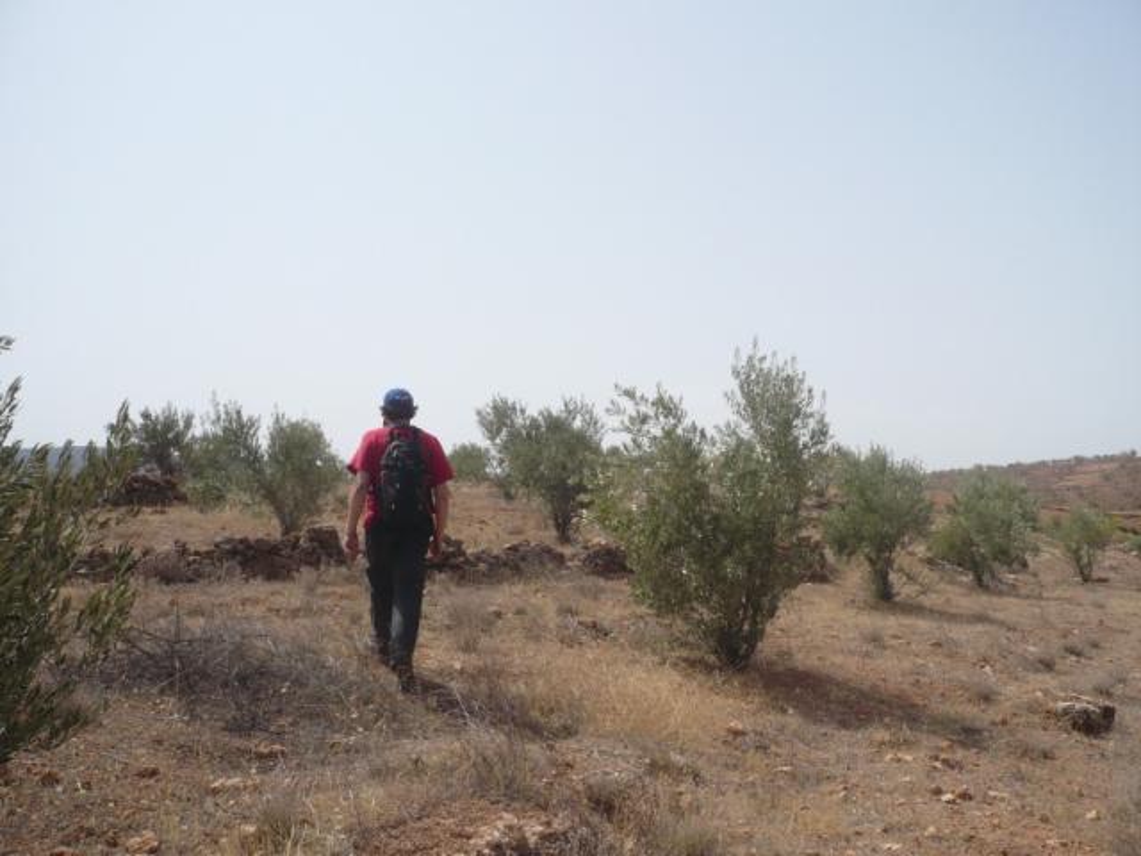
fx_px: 1154
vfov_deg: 40.7
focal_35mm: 35
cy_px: 428
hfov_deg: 52.6
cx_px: 570
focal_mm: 5.8
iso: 100
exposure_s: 1/250
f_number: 8
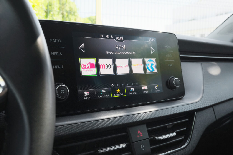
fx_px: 227
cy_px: 78
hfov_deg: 54.4
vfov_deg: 37.9
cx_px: 116
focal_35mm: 35
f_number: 9
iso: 2000
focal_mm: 23.5
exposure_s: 1/160
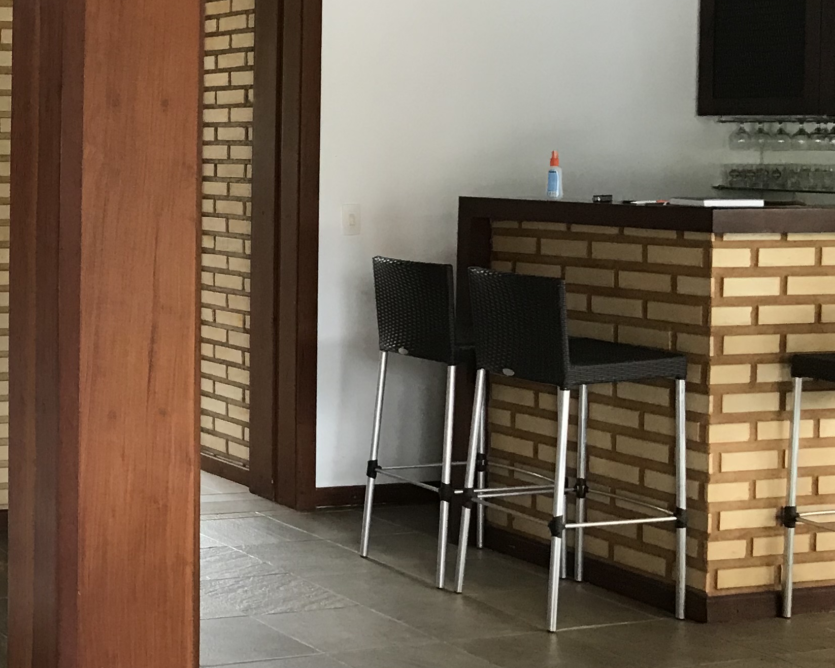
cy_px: 199
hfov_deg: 25.8
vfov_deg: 22.7
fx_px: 1656
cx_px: -123
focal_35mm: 67
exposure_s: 1/23
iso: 40
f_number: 1.8
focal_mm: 3.99
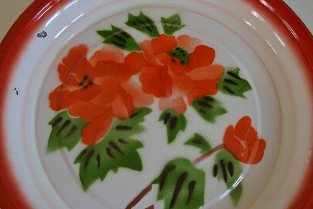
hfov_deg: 38.9
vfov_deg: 26.5
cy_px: 104
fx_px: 443
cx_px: 156
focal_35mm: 51
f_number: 5.6
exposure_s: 1/125
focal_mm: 34
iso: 360
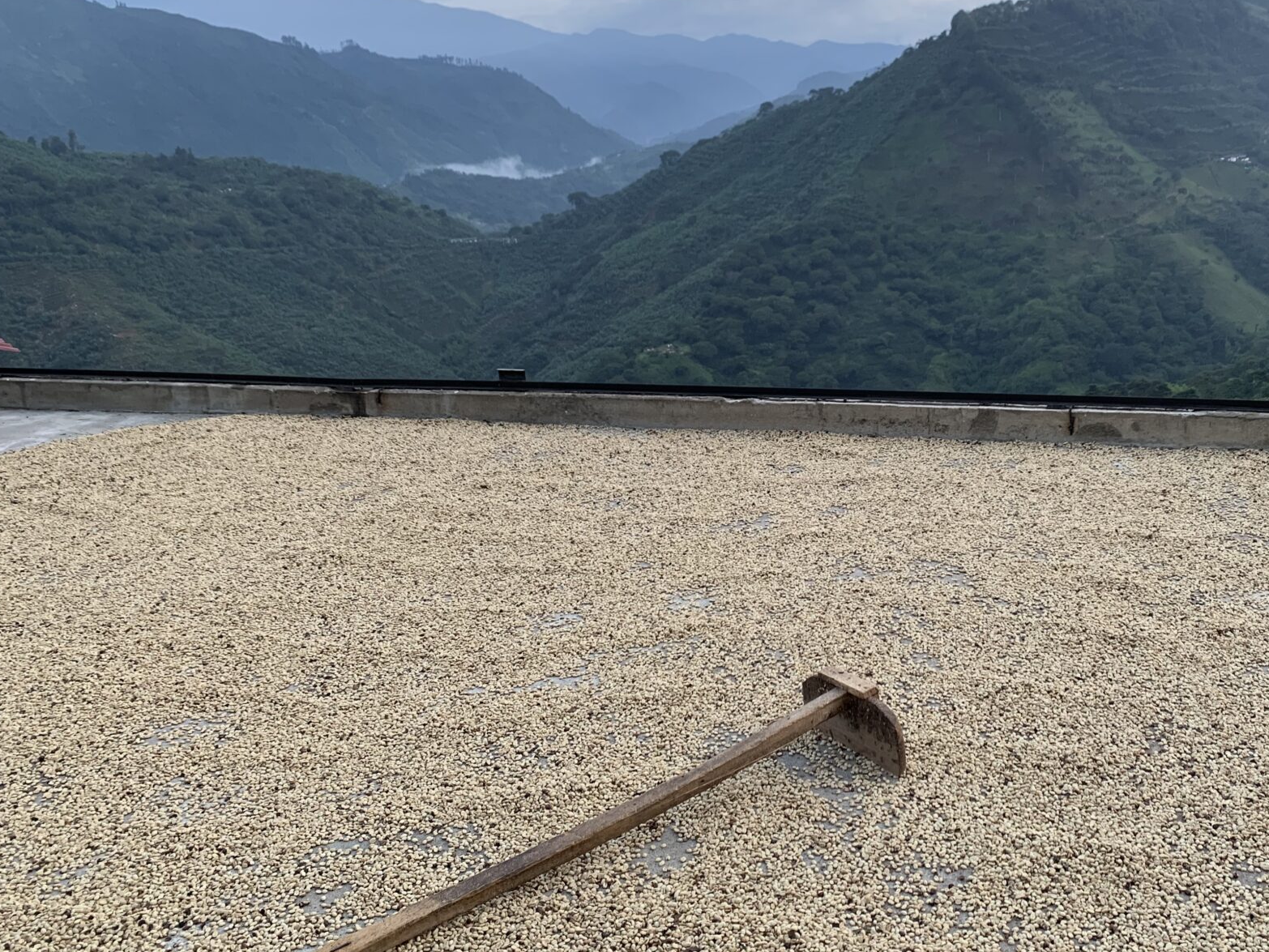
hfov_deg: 53.4
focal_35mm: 34
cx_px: 784
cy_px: 408
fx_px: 1247
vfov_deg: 41.7
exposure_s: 1/121
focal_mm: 4.25
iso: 80
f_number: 1.8
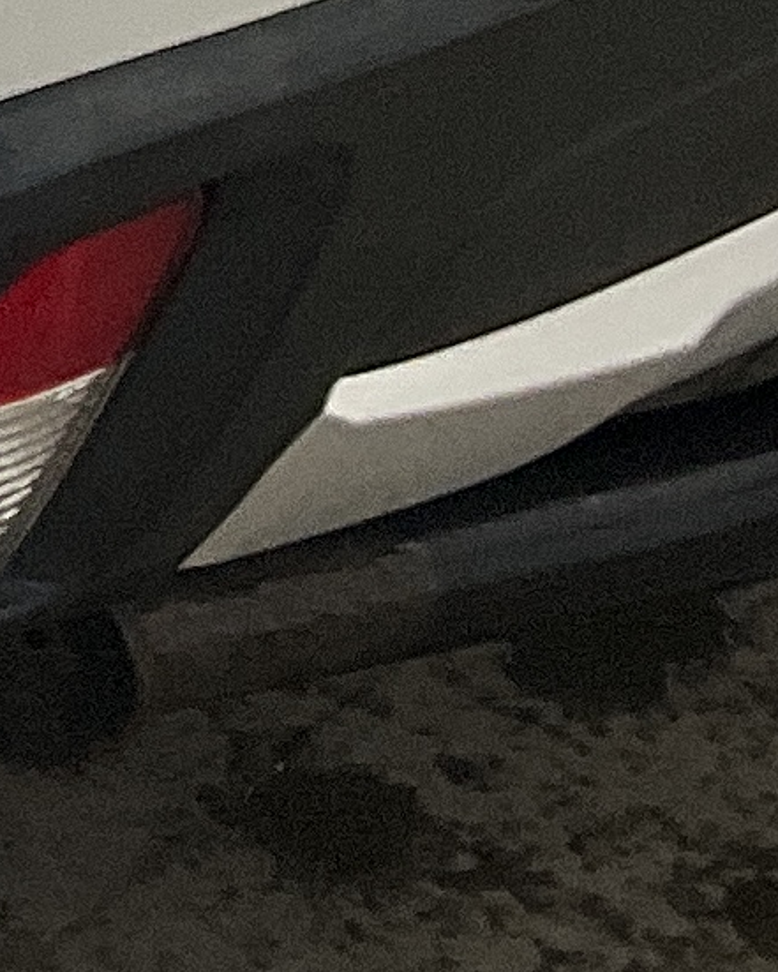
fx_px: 5956
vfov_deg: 8.5
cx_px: -843
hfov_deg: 7.2
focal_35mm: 207
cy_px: -1432
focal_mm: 3
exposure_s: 1/60
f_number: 1.8
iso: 50
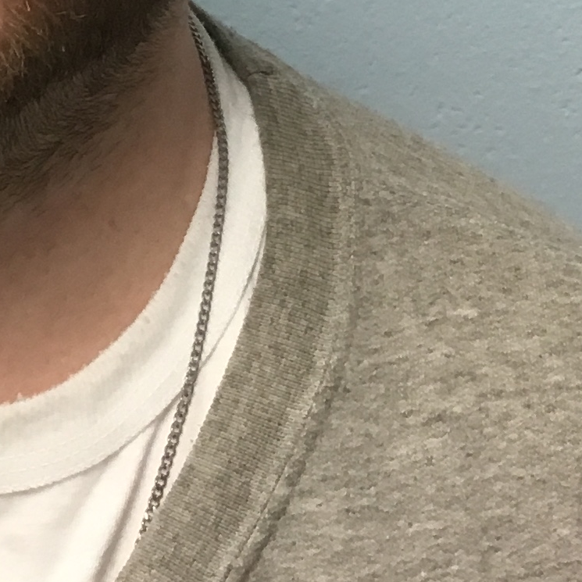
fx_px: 2283
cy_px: -358
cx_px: 80
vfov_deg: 13.5
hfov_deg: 14.4
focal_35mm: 120
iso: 50
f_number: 2.4
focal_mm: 3.3
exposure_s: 1/30
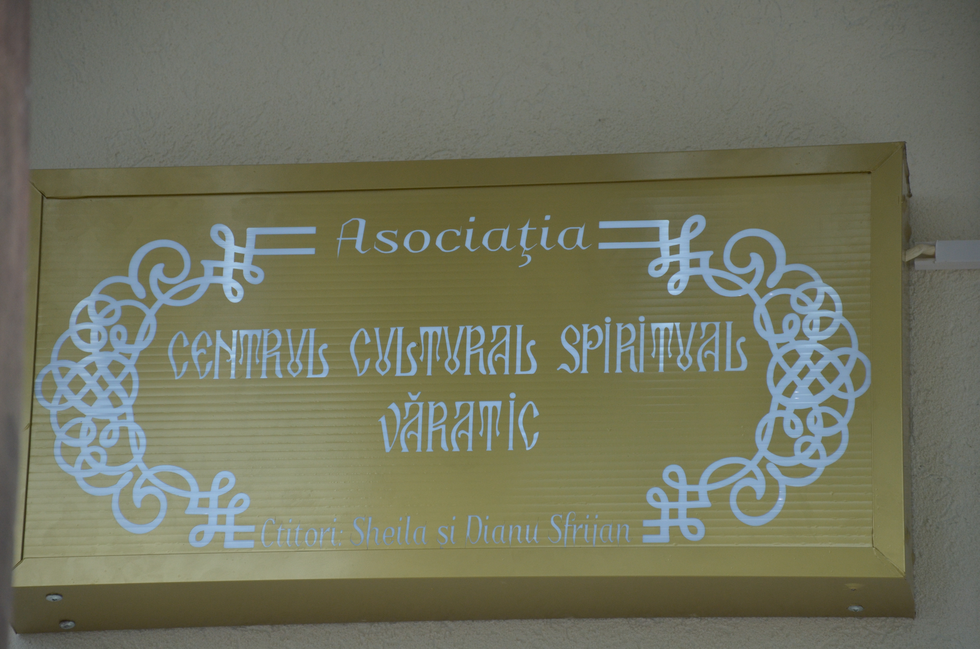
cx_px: 490
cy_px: 324
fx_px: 5705
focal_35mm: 210
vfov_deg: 6.5
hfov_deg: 9.8
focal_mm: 140
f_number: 5.6
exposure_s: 1/500
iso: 800
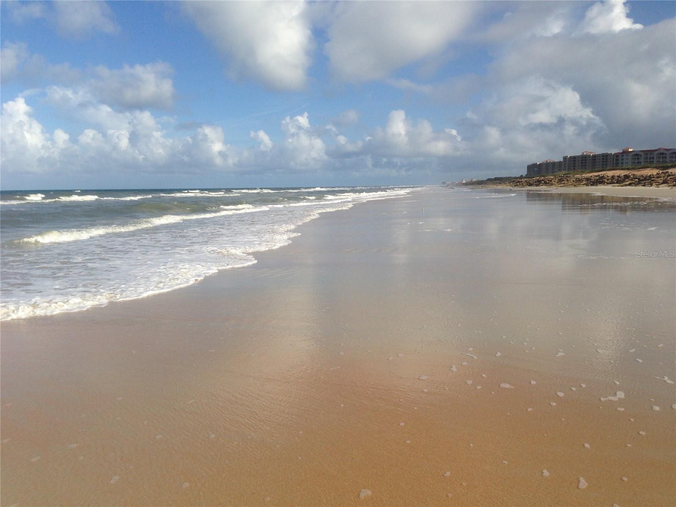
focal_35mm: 33
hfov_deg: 55.4
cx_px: 338
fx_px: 644
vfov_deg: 42.9
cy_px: 254
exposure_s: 1/2262
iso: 50
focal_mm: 4.13
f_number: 2.4
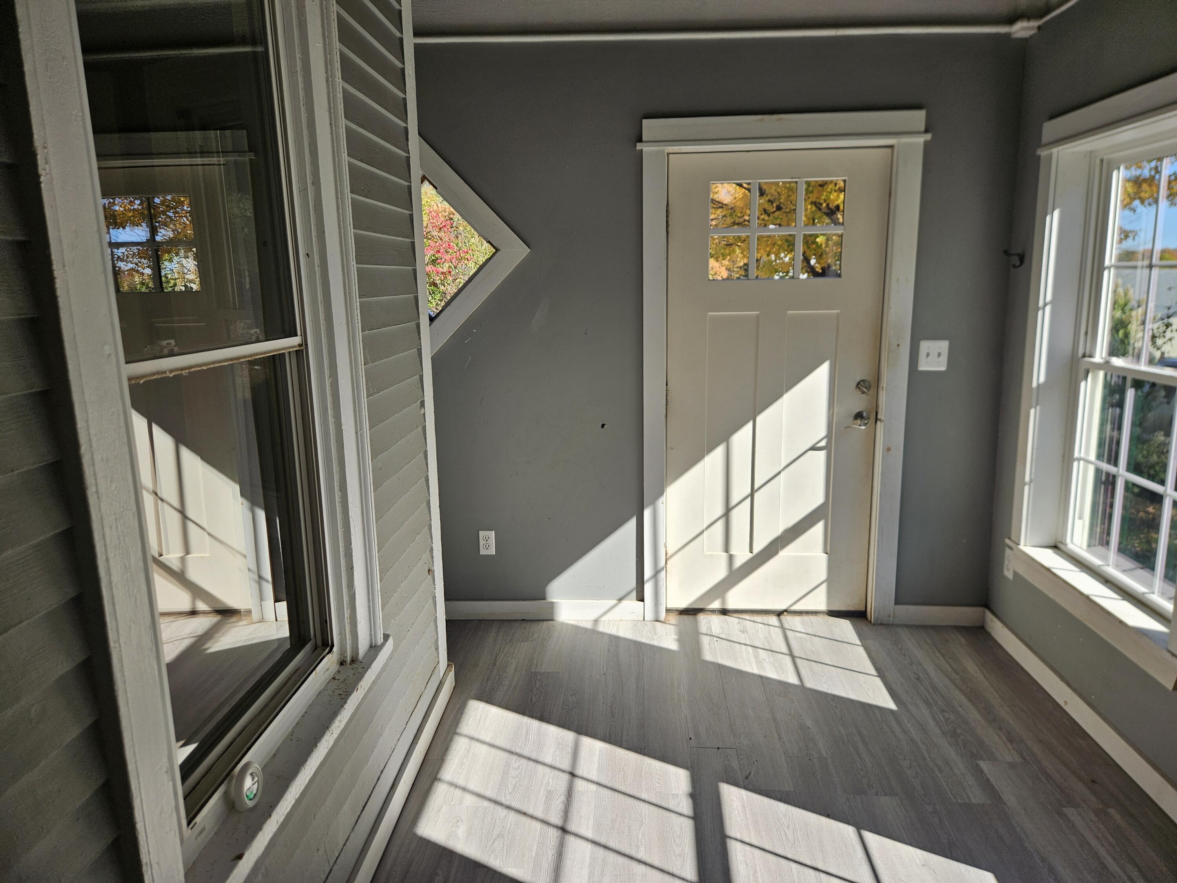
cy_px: 442
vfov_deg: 58.9
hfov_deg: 73.9
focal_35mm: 23
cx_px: 588
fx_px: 782
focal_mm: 5.4
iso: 25
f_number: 1.8
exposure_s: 1/466
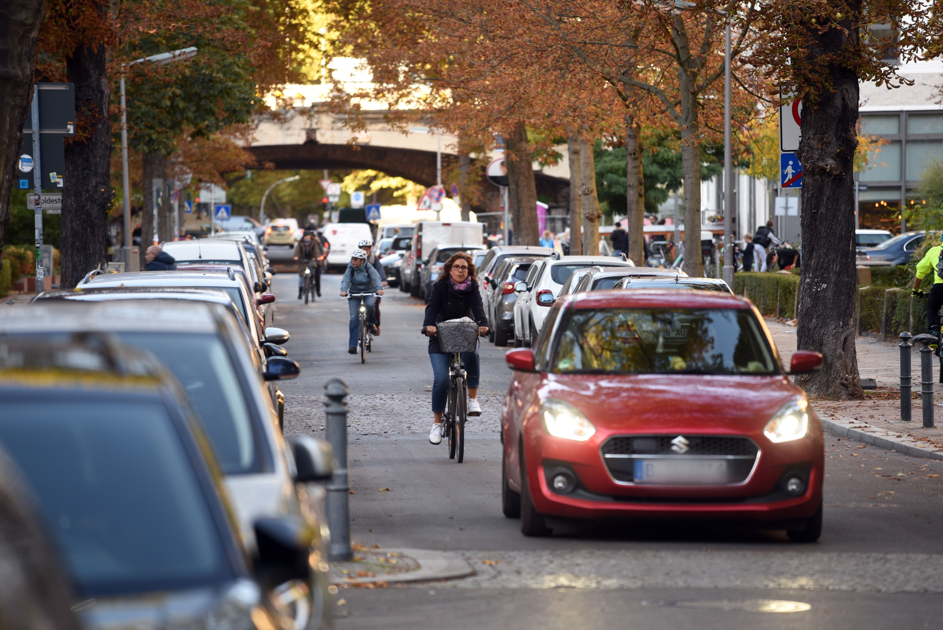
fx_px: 5502
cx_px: 491
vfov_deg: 6.5
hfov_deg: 9.8
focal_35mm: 210
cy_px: 315
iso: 320
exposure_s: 1/125
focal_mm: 200
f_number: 4
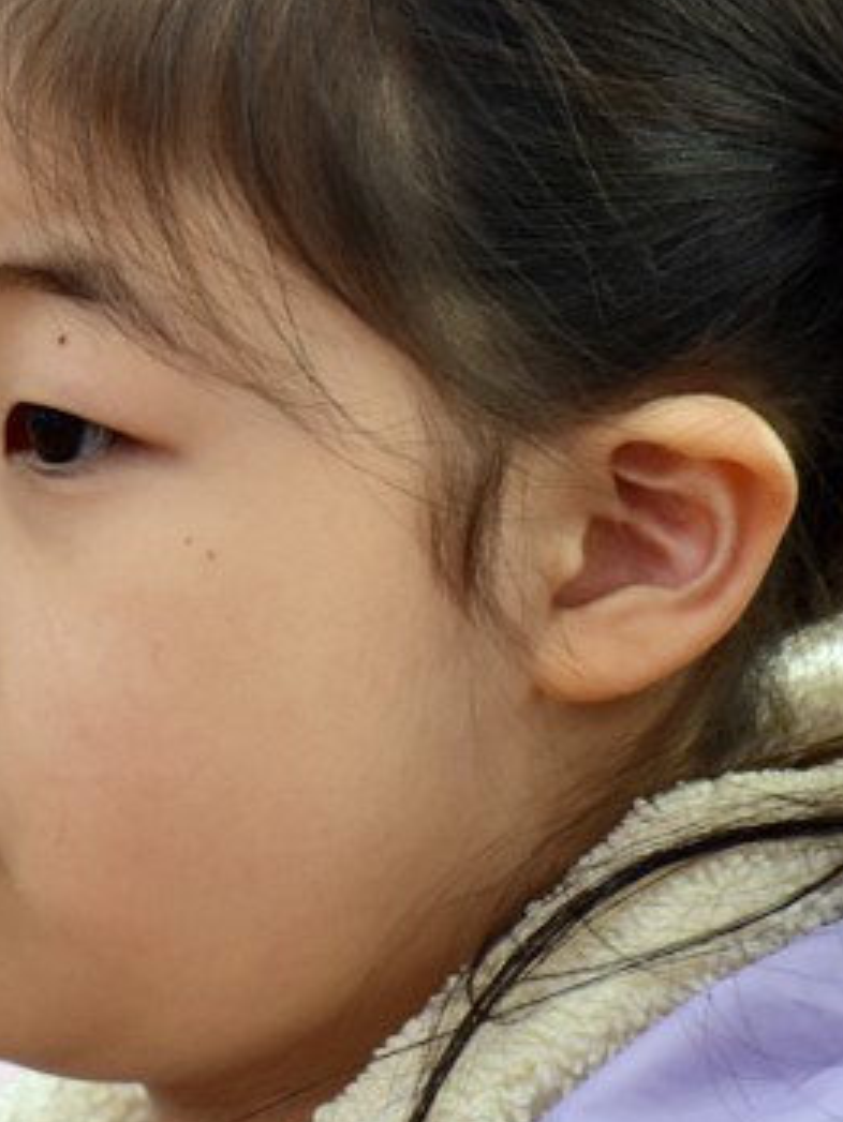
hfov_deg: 2.0
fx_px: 24143
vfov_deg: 2.7
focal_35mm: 744
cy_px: 717
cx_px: -77
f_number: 6.3
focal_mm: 200
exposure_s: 1/30
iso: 800
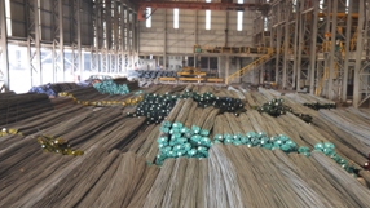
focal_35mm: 59
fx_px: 579
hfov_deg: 35.1
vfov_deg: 20.1
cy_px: 172
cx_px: 243
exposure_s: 1/60
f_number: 4.2
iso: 400
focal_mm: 26
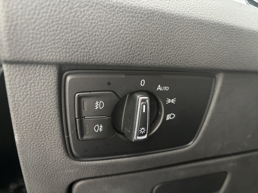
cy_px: 96
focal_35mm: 26
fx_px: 194
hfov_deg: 67.3
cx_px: 129
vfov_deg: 53.1
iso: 640
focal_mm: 5.96
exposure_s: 1/30
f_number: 1.6
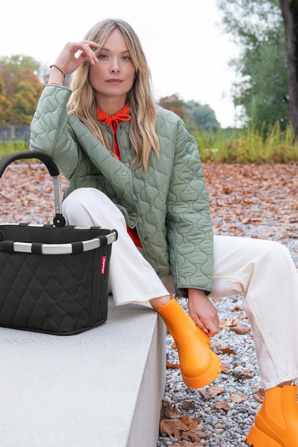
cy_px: 214
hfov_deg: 21.6
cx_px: 140
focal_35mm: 63
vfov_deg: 31.9
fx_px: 783
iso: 640
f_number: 5.6
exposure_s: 1/400
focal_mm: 52
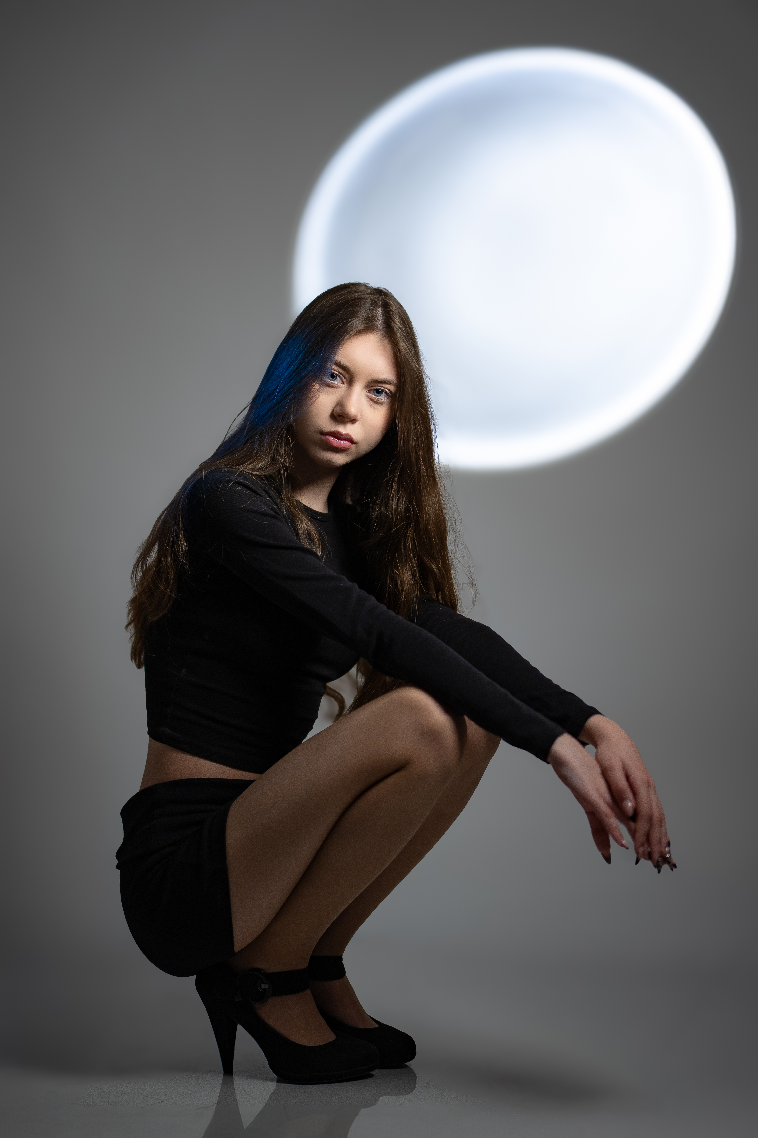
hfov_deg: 16.1
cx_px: 379
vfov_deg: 23.9
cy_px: 569
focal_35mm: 85
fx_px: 2684
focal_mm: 85
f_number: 1.4
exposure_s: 1/320
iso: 250
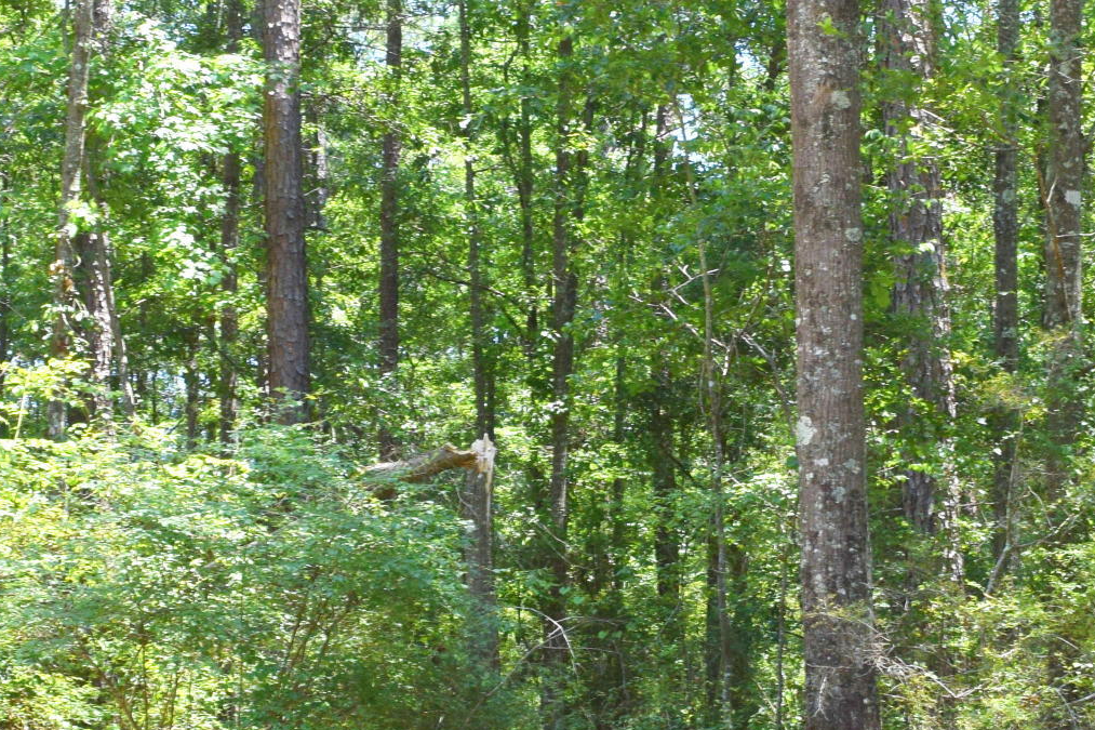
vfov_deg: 17.0
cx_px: 794
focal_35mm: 80
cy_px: 441
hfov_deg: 25.1
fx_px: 2433
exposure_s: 1/250
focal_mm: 18
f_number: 8
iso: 320
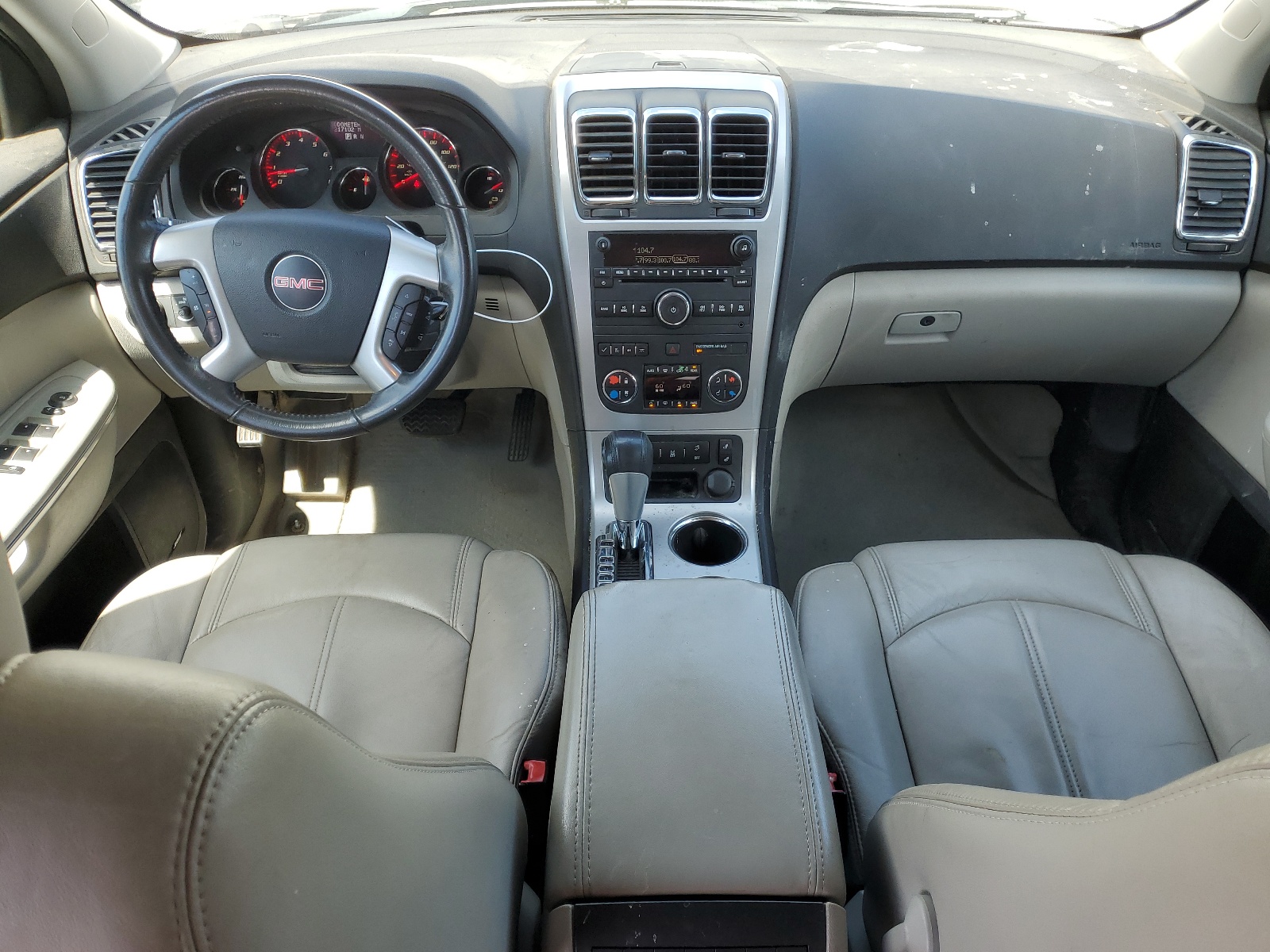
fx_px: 954
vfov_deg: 53.1
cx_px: 635
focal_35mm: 26
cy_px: 476
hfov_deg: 67.3
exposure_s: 1/333
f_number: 1.5
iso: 50
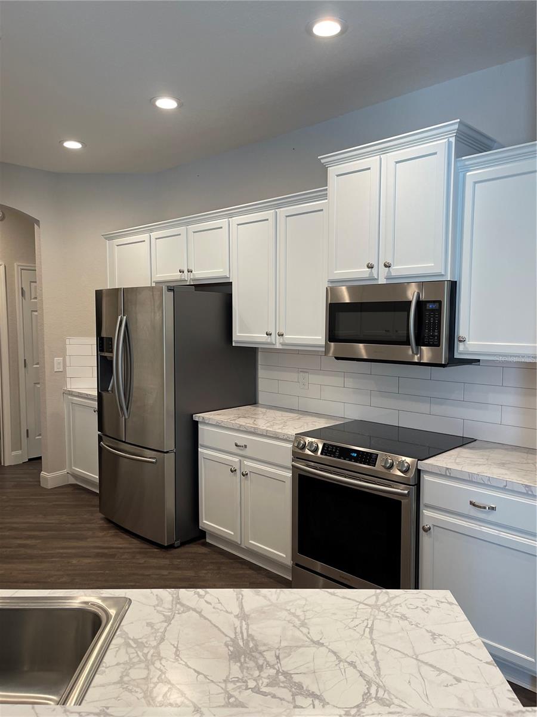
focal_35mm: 26
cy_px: 358
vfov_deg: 67.3
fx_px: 538
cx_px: 268
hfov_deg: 53.1
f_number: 1.6
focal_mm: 5.1
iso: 125
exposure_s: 1/120
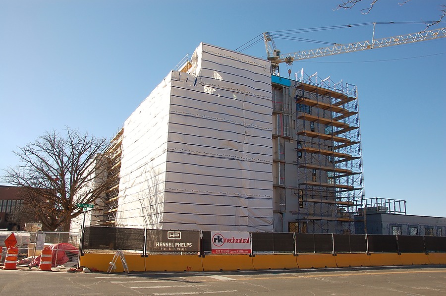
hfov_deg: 62.0
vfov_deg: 43.5
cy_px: 148
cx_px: 223
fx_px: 371
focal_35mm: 30
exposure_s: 1/250
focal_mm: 20
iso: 200
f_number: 10
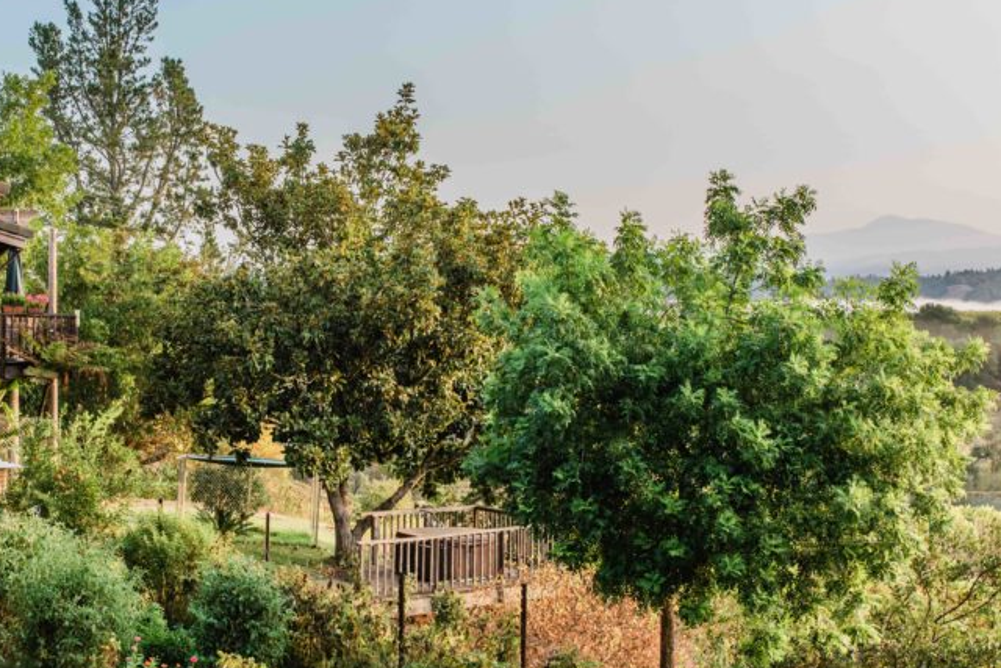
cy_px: 320
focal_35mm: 56
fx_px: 1557
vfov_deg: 24.2
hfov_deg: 35.2
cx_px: 303
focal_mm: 35
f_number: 8
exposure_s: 1/125
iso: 400
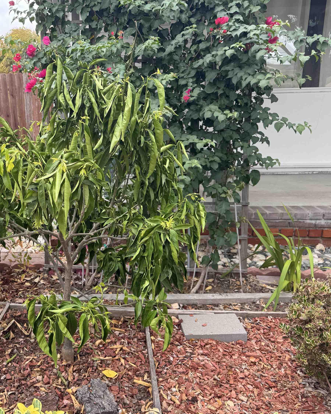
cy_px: 211
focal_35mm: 32
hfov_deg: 43.9
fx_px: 392
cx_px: 74
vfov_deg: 55.7
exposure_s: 1/271
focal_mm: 6.76
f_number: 1.78
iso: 64
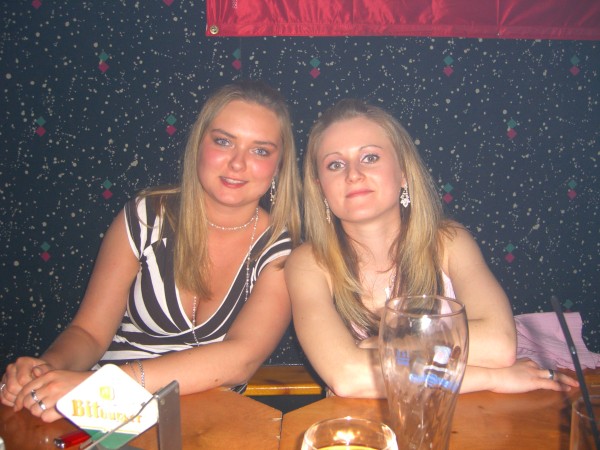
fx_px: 659
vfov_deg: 37.7
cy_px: 225
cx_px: 300
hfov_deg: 49.0
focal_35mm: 38
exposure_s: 1/60
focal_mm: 7.9
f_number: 2.8
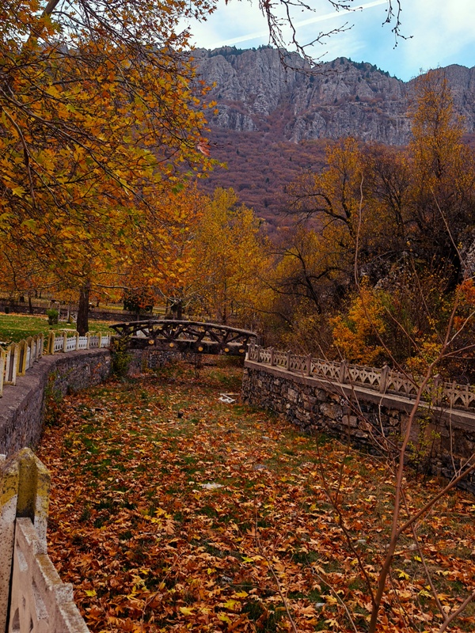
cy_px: 316
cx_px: 238
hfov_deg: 40.7
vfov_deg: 52.6
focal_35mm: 35
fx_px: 640
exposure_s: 1/184
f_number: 1.6
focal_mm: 6.57
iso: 50
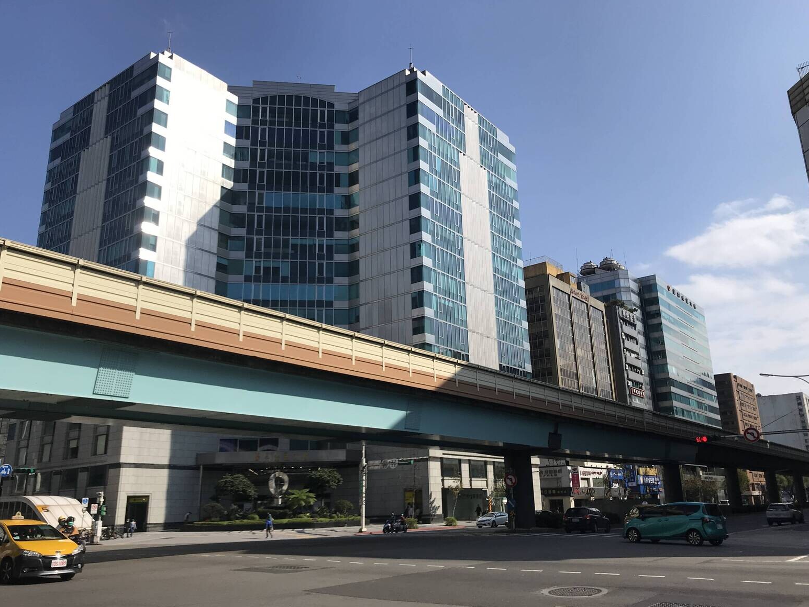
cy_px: 310
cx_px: 418
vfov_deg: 48.2
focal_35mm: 29
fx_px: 678
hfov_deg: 61.6
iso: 20
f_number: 1.8
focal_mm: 3.99
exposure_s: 1/3425
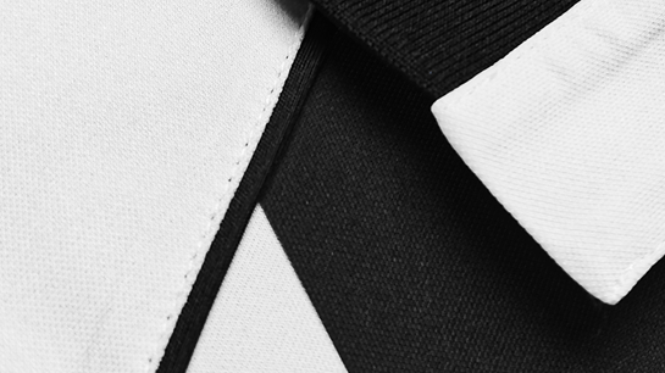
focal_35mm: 78
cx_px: 570
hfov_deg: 26.5
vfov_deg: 14.6
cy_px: -149
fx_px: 1375
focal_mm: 5.58
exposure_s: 1/99.9
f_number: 1.8
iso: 64
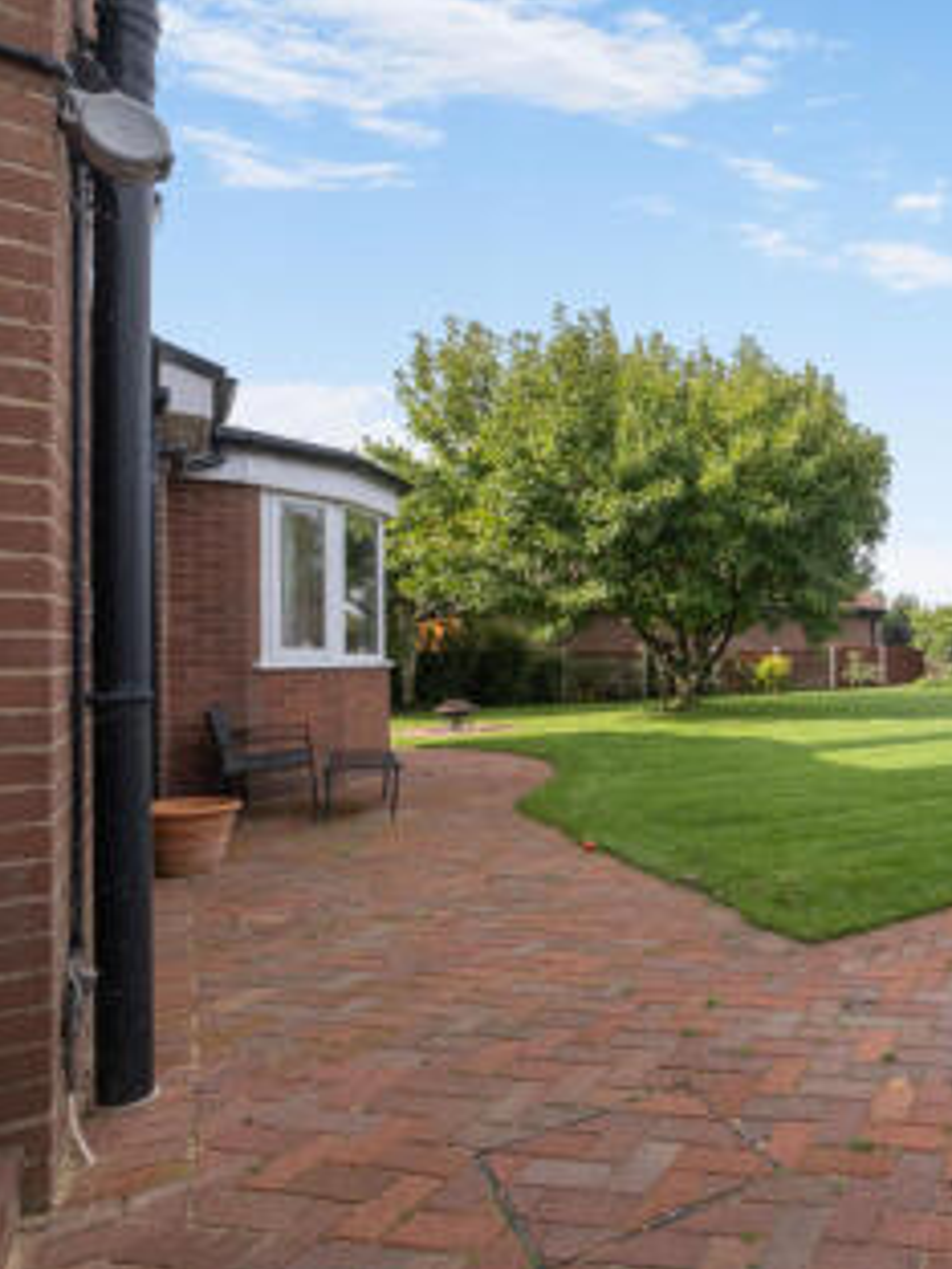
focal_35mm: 22
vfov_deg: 76.4
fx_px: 807
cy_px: 641
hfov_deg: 50.7
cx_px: 928
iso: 400
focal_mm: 10
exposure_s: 1/600
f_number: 8
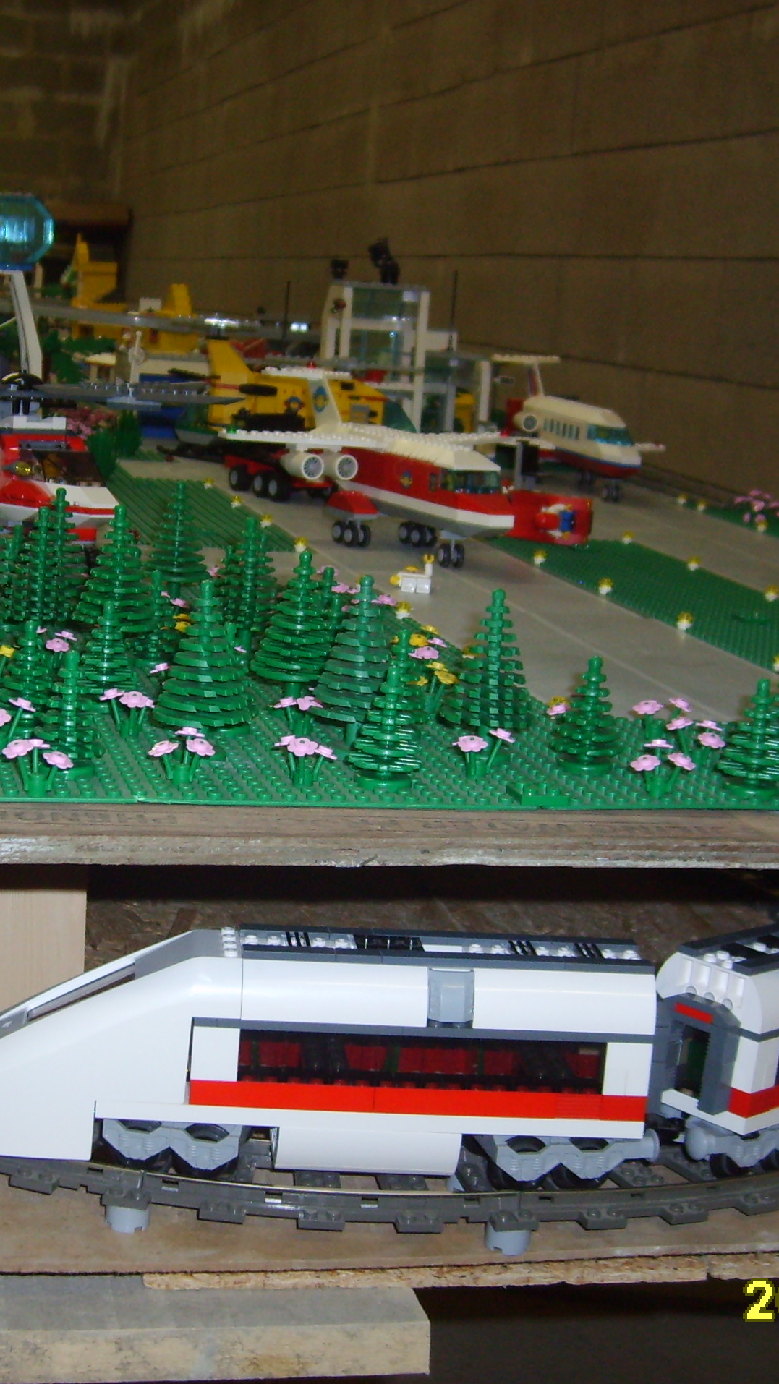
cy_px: 691
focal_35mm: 51
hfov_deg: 23.3
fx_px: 1872
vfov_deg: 40.6
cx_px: 187
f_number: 2.8
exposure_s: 1/45
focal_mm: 5.8
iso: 100
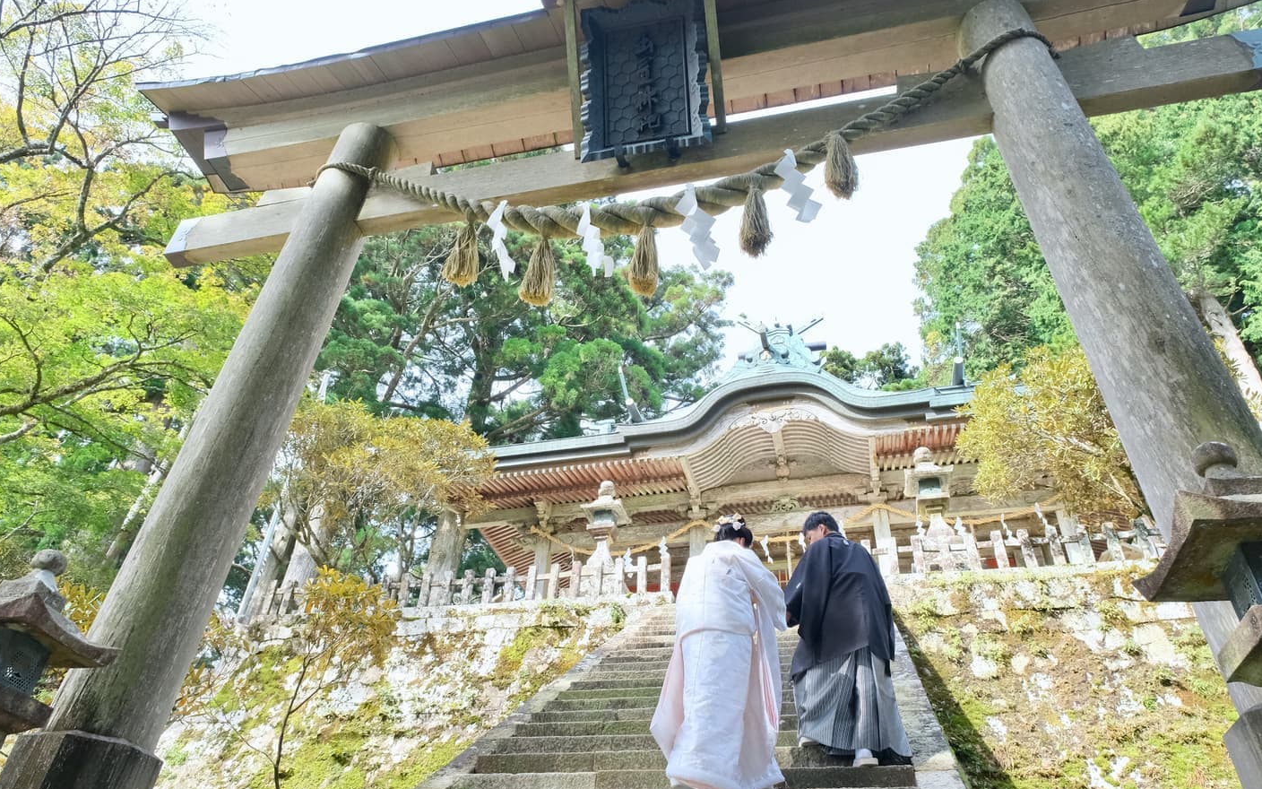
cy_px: 414
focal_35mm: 25
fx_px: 860
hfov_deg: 72.5
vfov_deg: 49.3
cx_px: 633
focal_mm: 16
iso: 1600
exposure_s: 1/160
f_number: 6.4
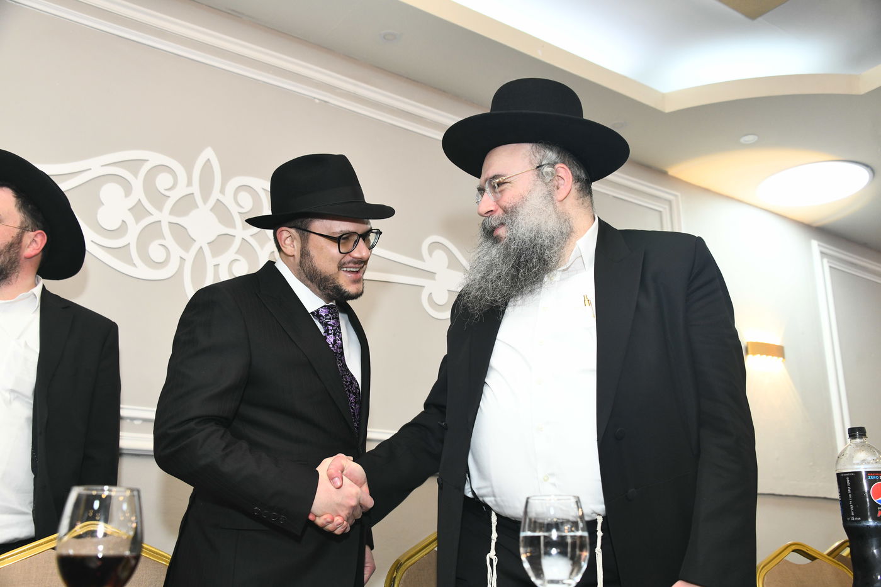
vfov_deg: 37.8
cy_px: 294
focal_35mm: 35
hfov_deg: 54.4
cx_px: 440
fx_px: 856
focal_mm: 35
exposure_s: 1/125
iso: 1600
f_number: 5.6
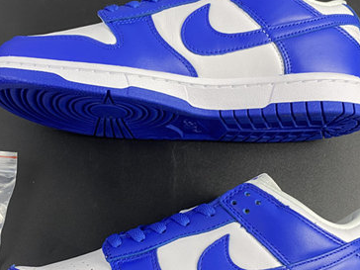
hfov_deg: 38.2
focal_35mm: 50
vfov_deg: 29.0
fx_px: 520
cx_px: 169
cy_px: 174
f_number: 1.8
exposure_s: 1/50
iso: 64
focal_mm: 4.25
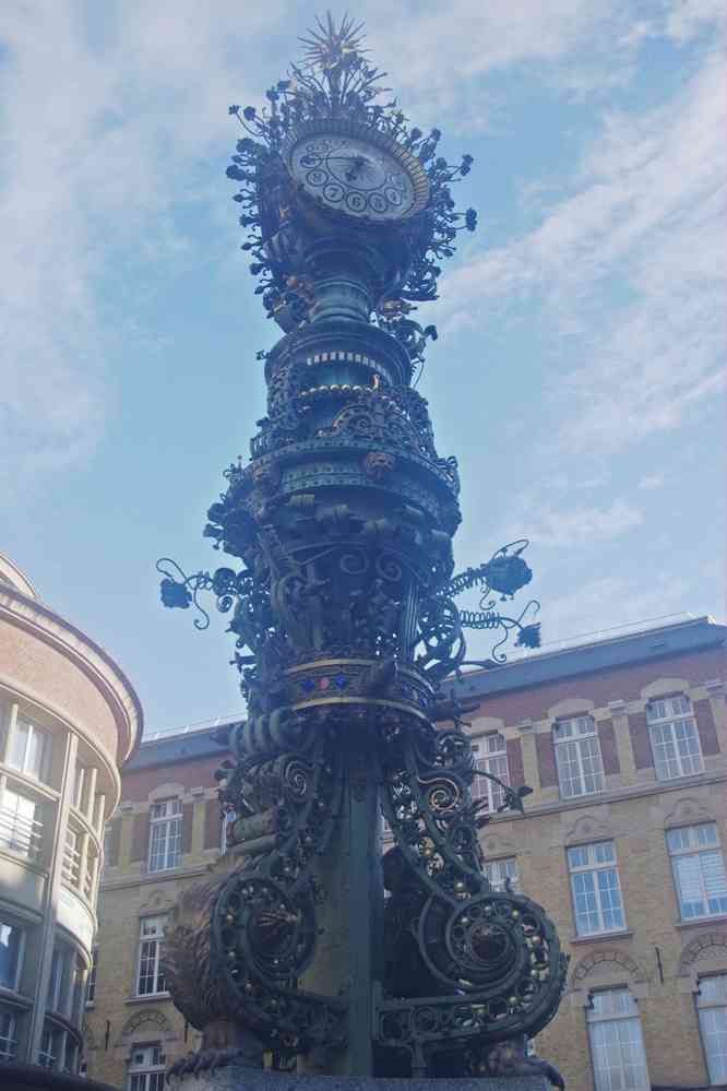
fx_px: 1045
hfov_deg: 38.4
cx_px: 364
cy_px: 546
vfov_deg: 55.1
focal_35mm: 34
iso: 800
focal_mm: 23
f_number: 5.6
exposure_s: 1/125
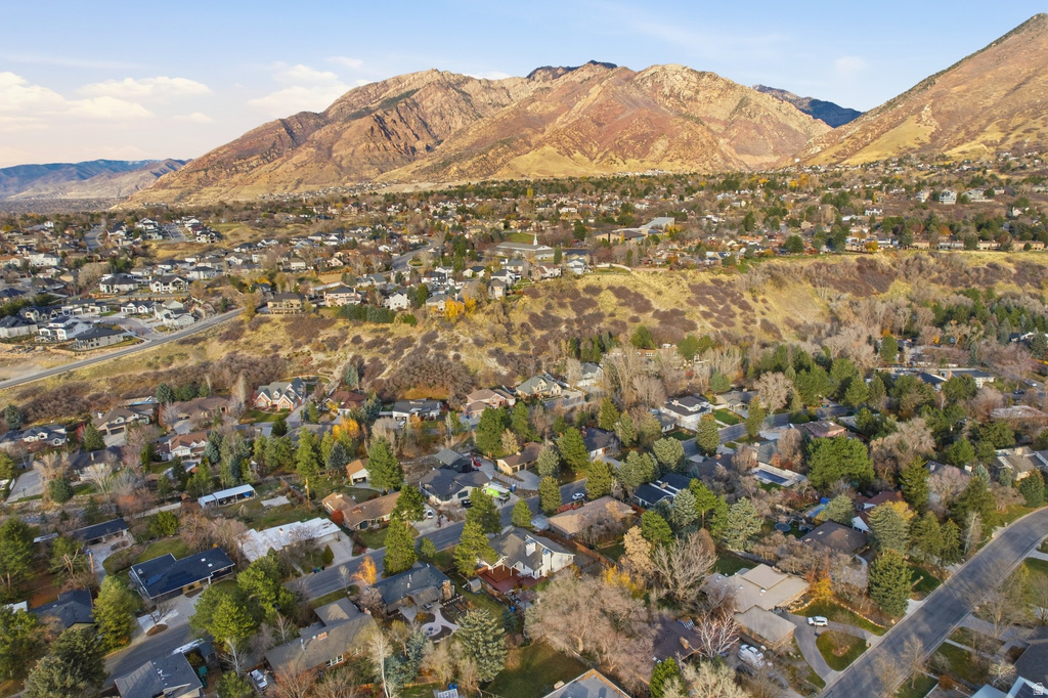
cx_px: 524
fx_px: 640
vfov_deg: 57.2
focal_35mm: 22
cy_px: 349
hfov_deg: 78.6
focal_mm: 8.4
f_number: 2.8
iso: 150
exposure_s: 1/1600
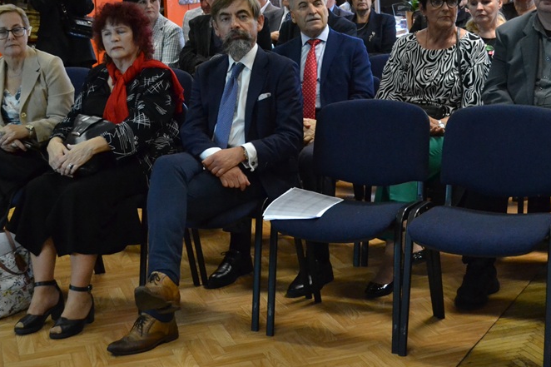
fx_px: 1040
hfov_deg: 29.7
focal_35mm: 68
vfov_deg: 19.9
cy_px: 126
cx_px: 292
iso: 3200
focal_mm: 30
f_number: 4.5
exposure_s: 1/80
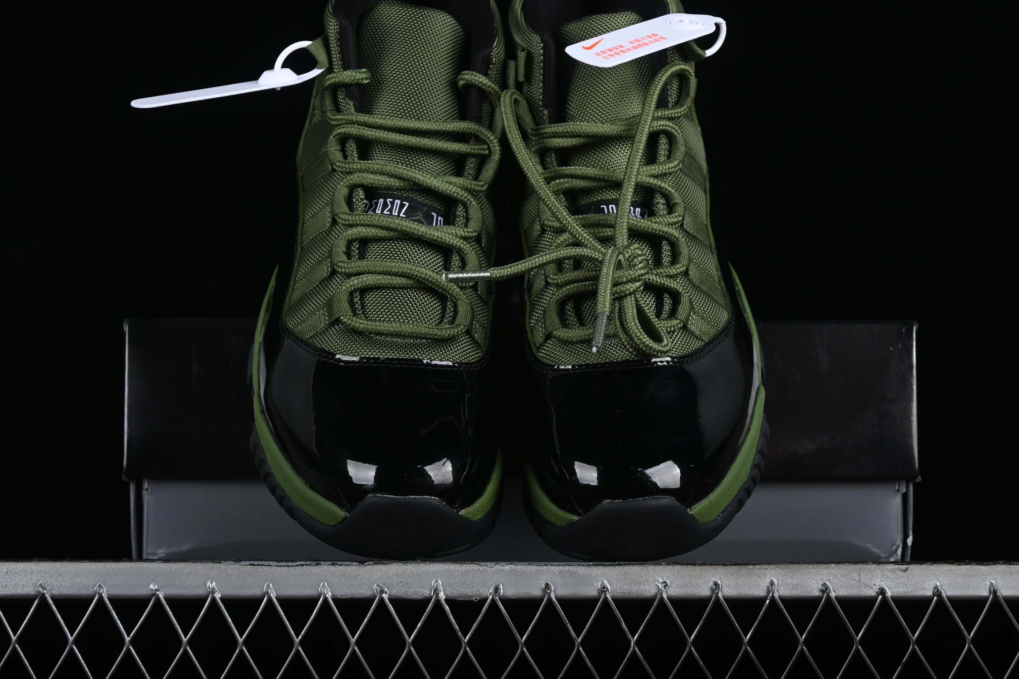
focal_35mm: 75
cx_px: 510
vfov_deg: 18.2
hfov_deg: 27.0
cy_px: 340
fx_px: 2123
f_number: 6.3
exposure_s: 1/200
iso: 160
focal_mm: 50
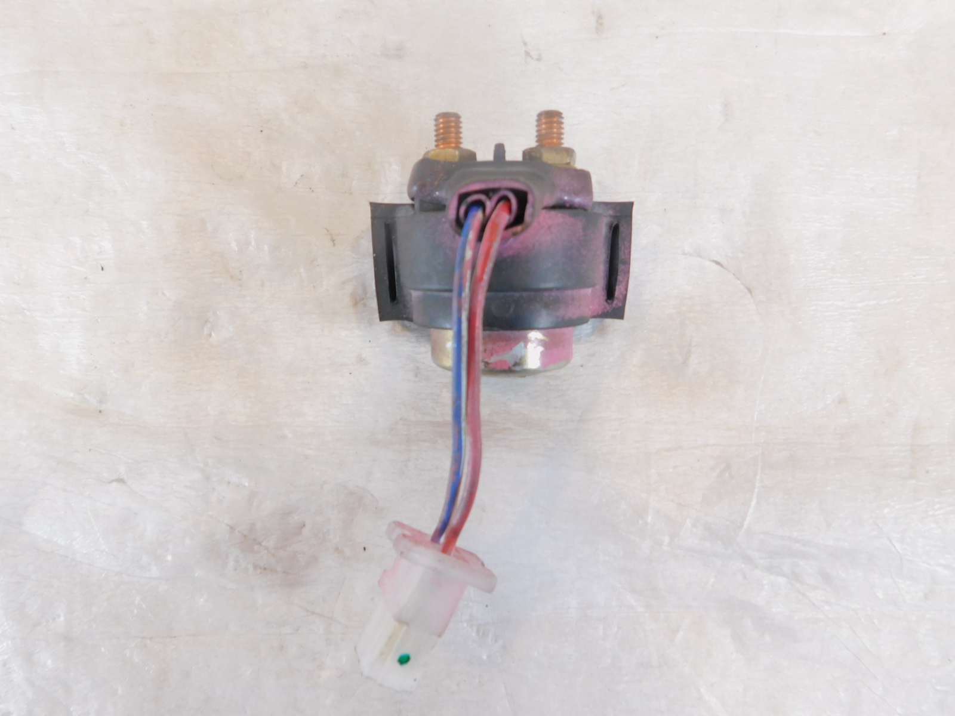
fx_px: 635
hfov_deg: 73.9
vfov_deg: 58.9
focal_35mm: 23
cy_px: 358
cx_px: 478
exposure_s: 1/30
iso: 200
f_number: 3
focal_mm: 4
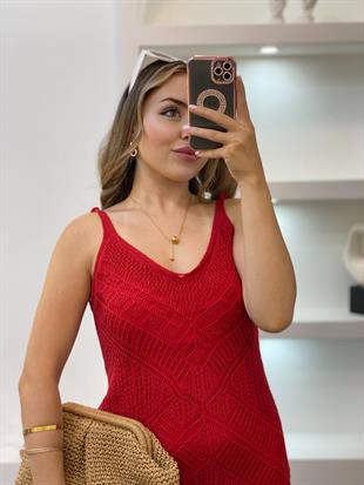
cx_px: 182
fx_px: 729
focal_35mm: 52
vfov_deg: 36.8
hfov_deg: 28.0
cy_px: 242
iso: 125
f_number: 2
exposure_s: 1/100
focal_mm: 6
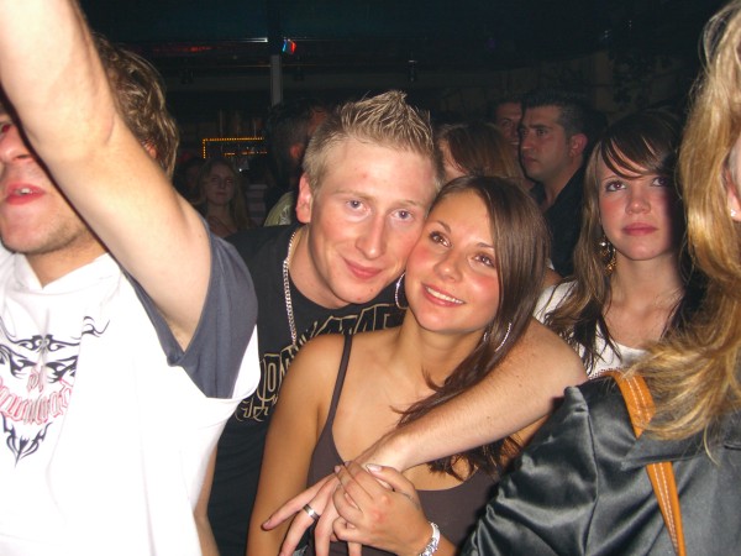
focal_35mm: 38
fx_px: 813
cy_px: 278
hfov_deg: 49.0
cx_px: 370
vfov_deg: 37.7
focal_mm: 7.9
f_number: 2.8
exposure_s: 1/60
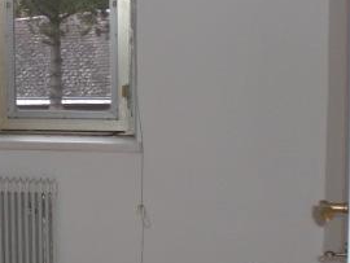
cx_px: 30
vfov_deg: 16.4
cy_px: 96
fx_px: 911
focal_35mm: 90
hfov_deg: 21.2
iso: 200
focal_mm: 6.3
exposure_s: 1/60
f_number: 3.1
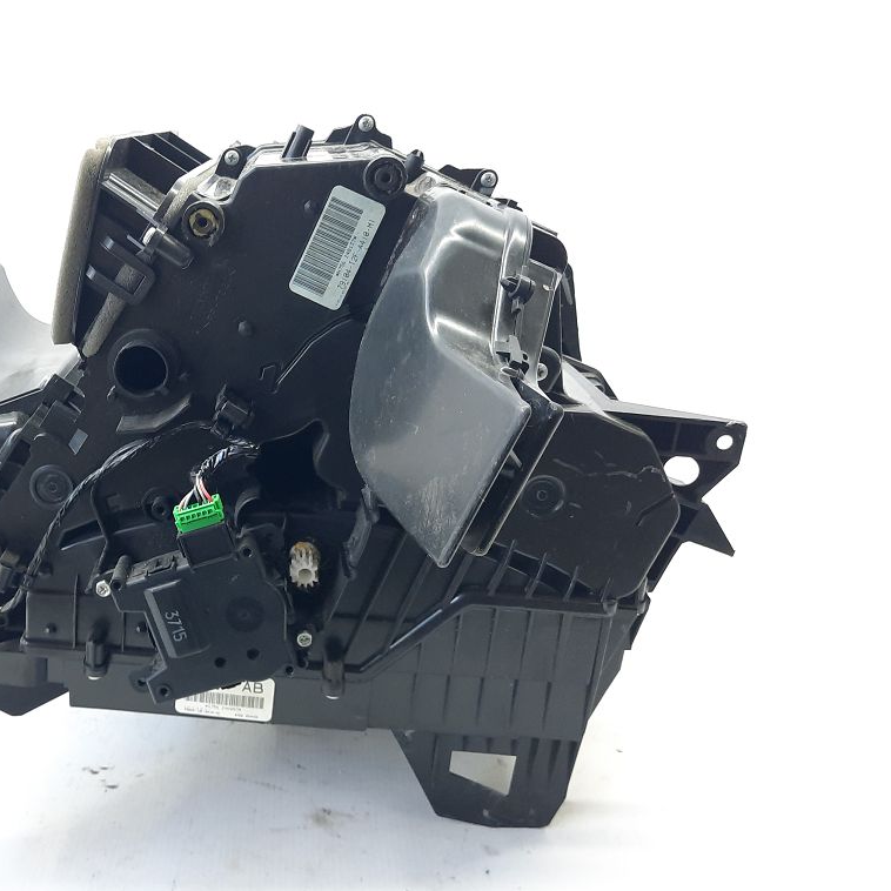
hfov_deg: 45.7
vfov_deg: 47.2
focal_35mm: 35
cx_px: 228
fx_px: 1019
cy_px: 456
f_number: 2
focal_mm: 4.6
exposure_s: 1/50
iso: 250
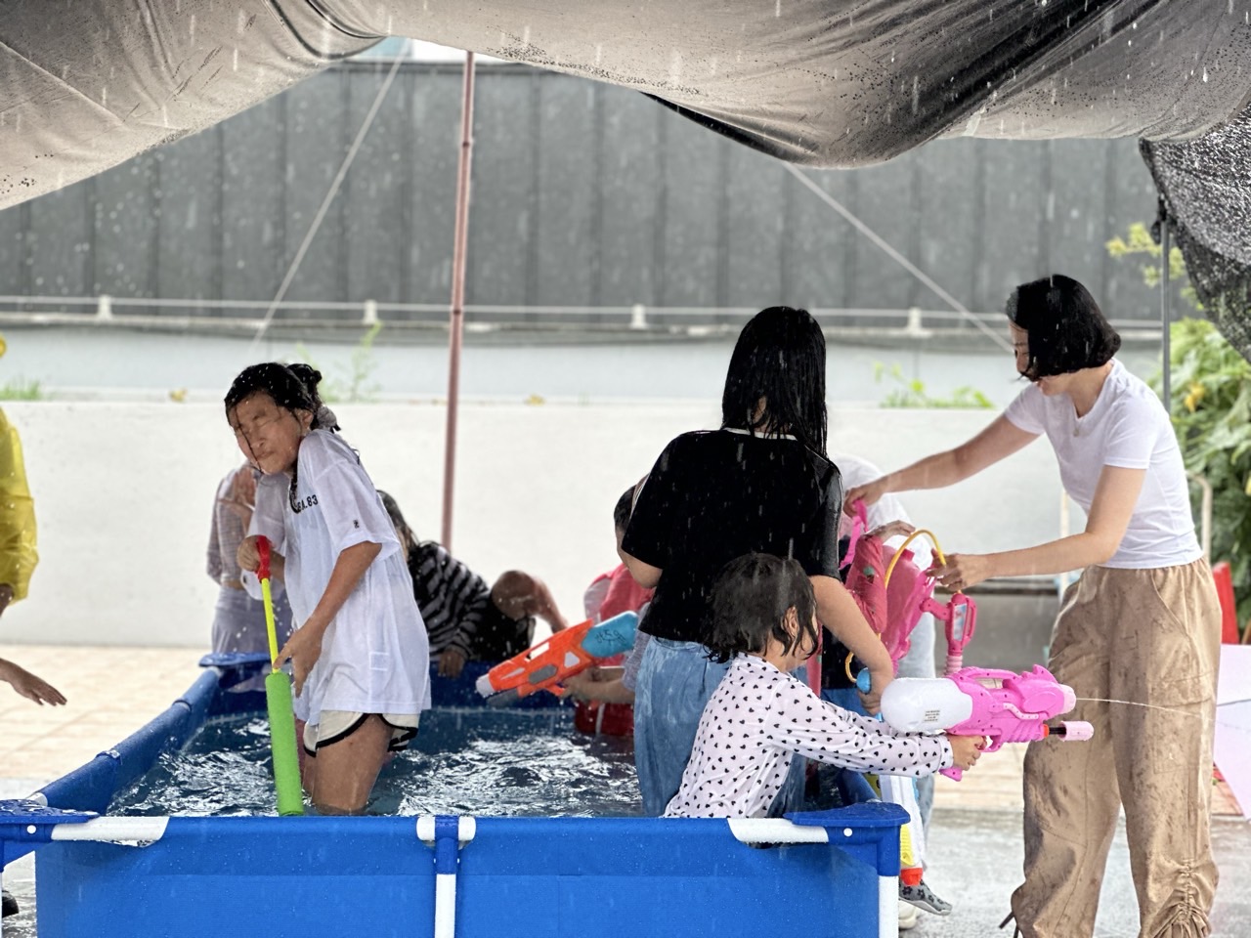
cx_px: 626
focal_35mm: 77
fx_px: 2783
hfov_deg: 25.3
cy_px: 469
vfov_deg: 19.1
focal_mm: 9
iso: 80
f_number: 2.8
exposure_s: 1/121
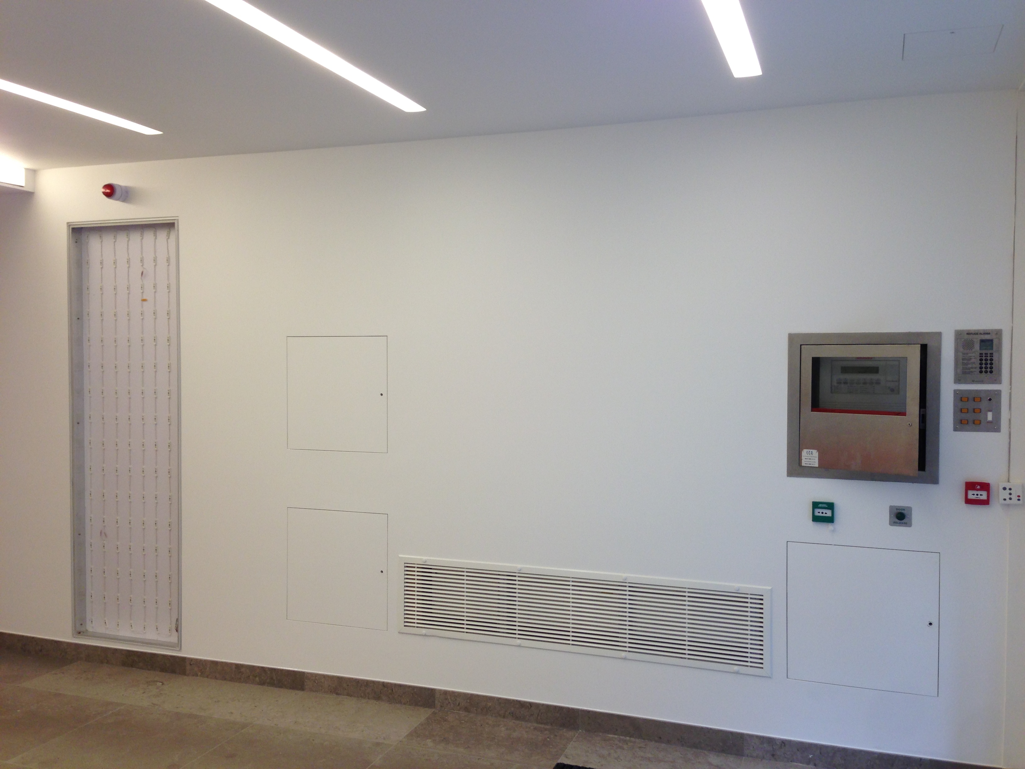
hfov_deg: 55.4
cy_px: 384
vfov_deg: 42.9
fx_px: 977
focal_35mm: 33
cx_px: 512
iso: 50
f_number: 2.4
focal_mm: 4.13
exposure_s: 1/60
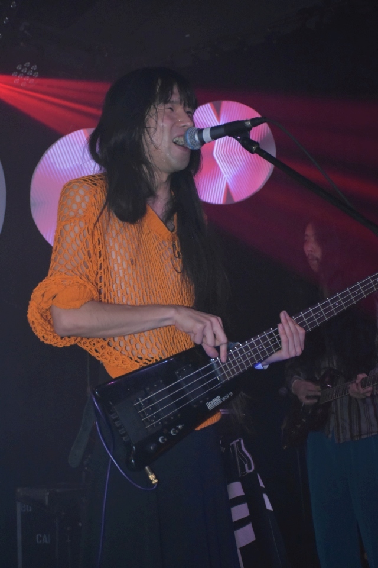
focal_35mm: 68
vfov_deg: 29.9
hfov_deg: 20.2
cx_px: 189
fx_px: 1063
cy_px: 284
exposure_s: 1/60
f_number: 4.5
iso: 3200
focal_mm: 45
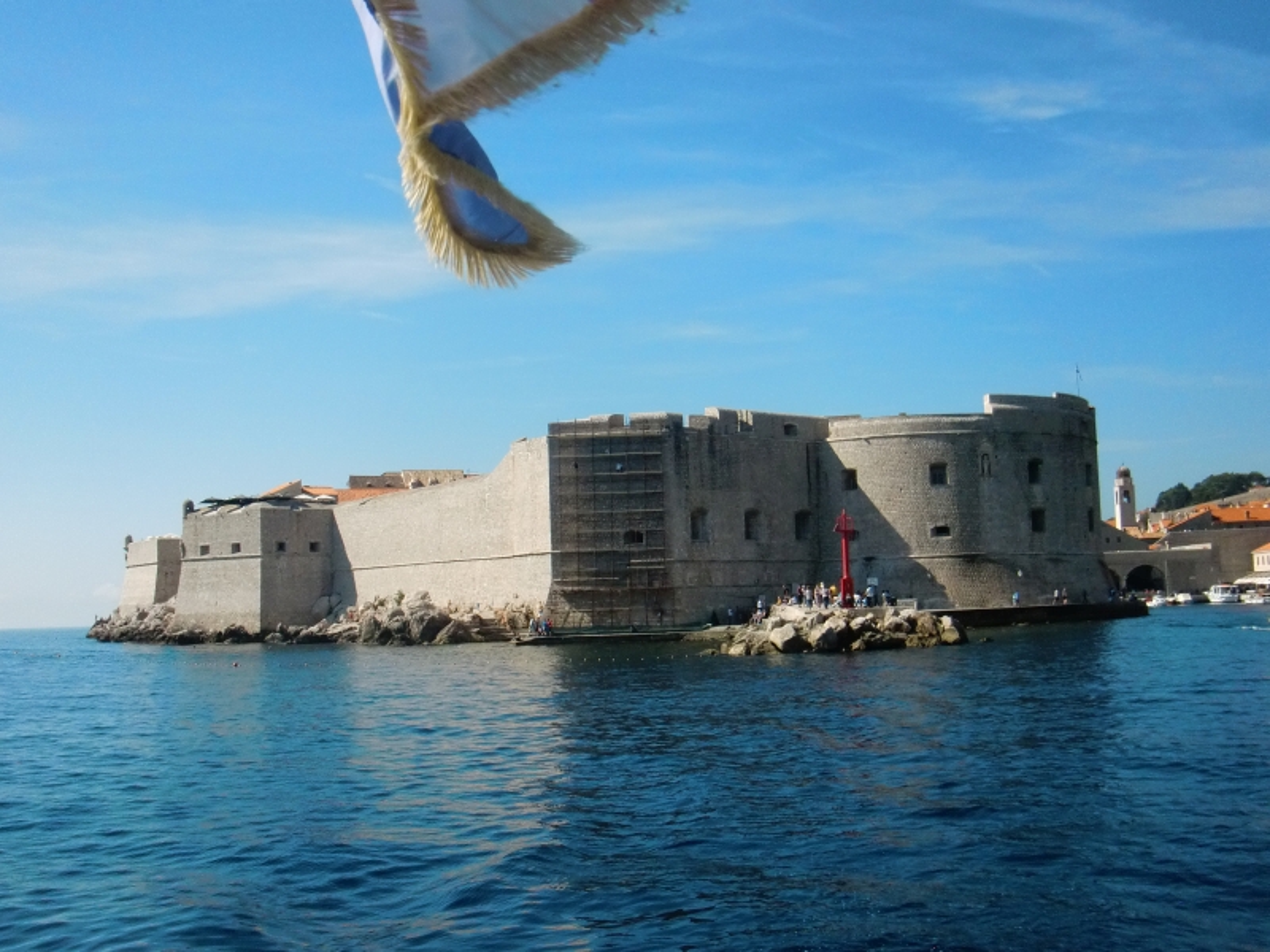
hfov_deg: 49.0
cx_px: 635
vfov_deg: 37.7
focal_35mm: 38
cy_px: 476
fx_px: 1394
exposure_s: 1/500
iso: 200
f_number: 8.9
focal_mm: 6.66
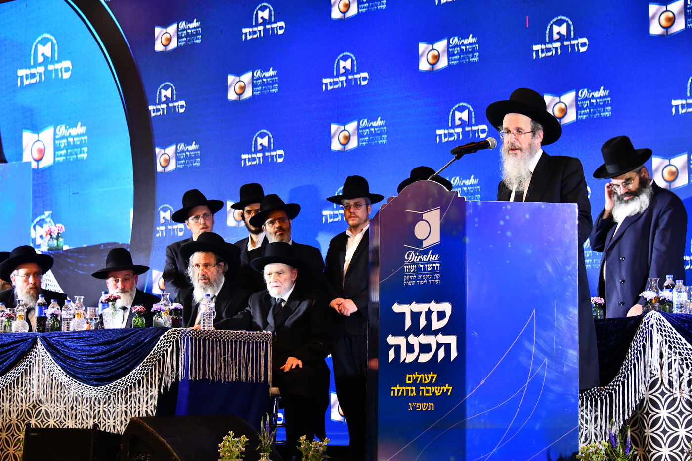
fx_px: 1499
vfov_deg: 17.5
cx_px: 346
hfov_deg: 26.0
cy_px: 230
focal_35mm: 78
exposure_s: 1/200
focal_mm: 78
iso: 2000
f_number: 5.6
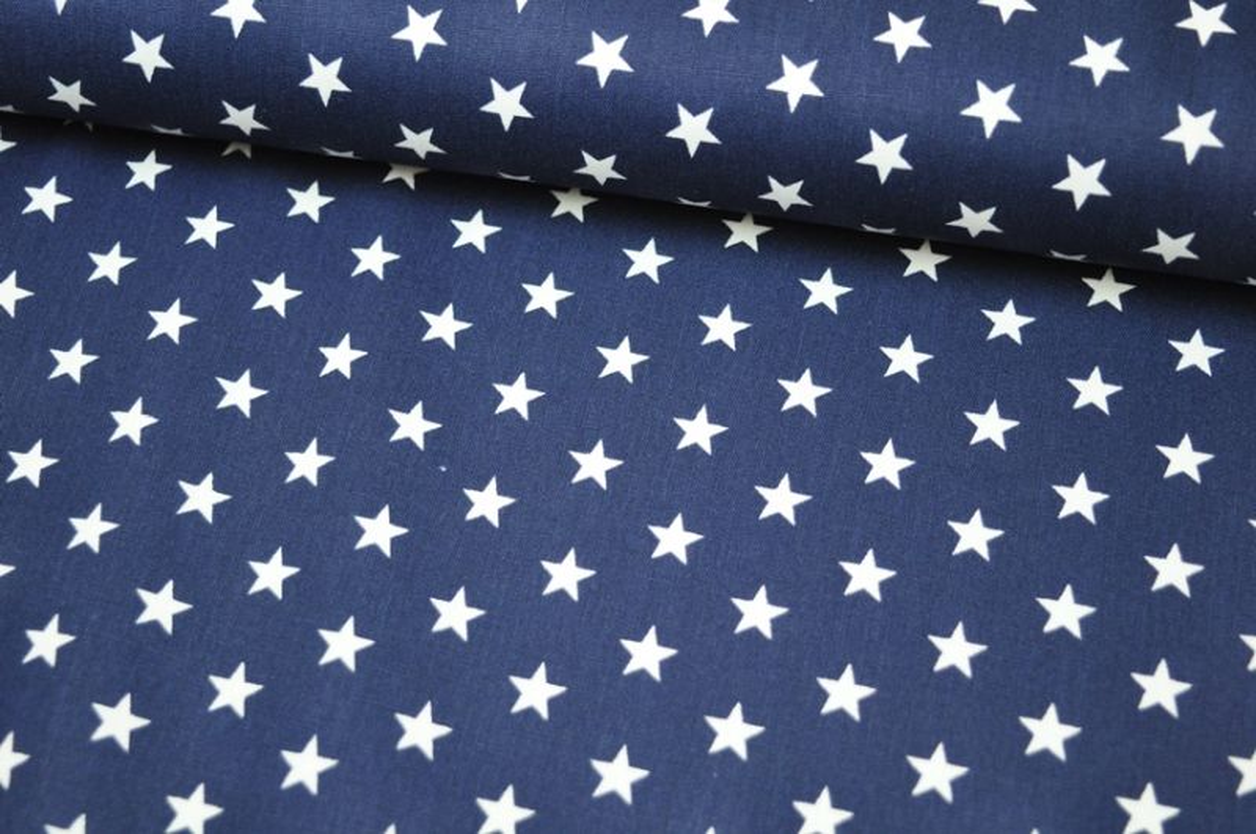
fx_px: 2195
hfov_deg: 31.9
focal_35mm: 63
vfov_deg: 21.5
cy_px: 417
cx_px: 628
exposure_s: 1/60
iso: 800
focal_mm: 42
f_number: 5
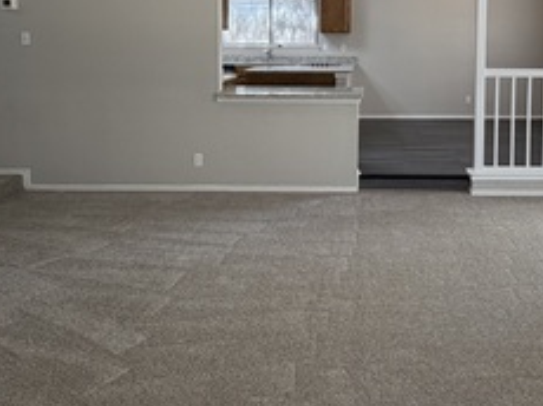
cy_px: 85
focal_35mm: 39
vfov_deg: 35.6
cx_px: 385
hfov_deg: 46.7
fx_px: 611
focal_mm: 2.22
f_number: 2.2
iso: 250
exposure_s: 1/120
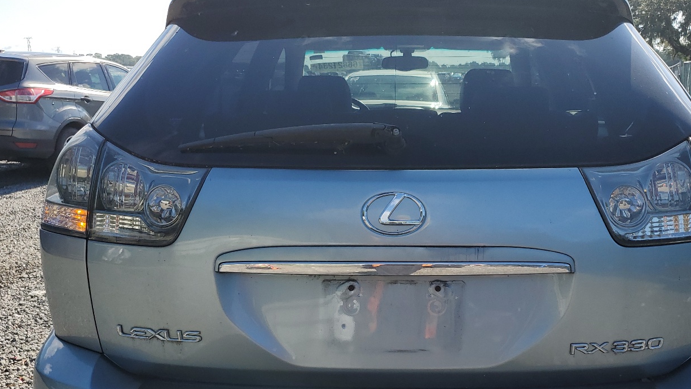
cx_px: 421
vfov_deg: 31.6
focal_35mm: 37
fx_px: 678
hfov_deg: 53.6
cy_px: 274
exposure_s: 1/2500
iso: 50
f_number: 1.5
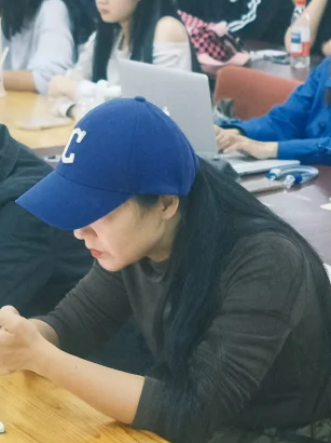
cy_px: 67
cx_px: 153
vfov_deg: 14.7
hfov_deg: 11.1
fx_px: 1697
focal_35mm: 133
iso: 2500
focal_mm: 23
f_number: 2
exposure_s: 1/85
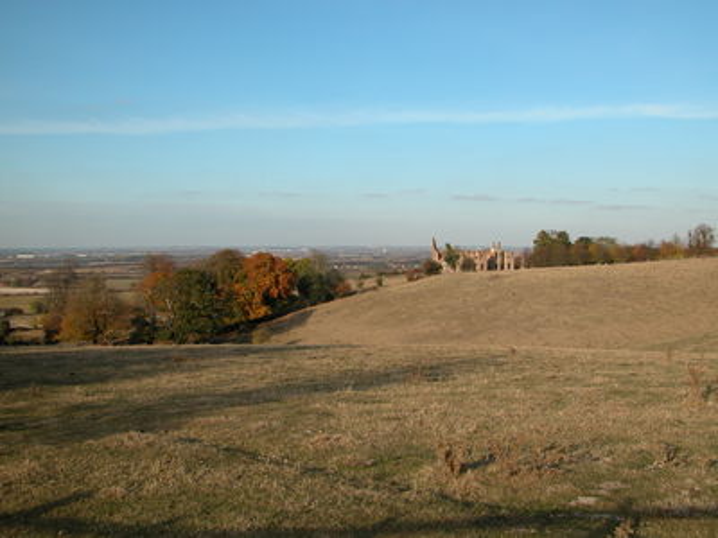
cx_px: 359
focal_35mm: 36
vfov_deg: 39.7
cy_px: 269
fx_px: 747
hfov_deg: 51.4
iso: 100
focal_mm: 9.2
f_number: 5.7
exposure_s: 1/314
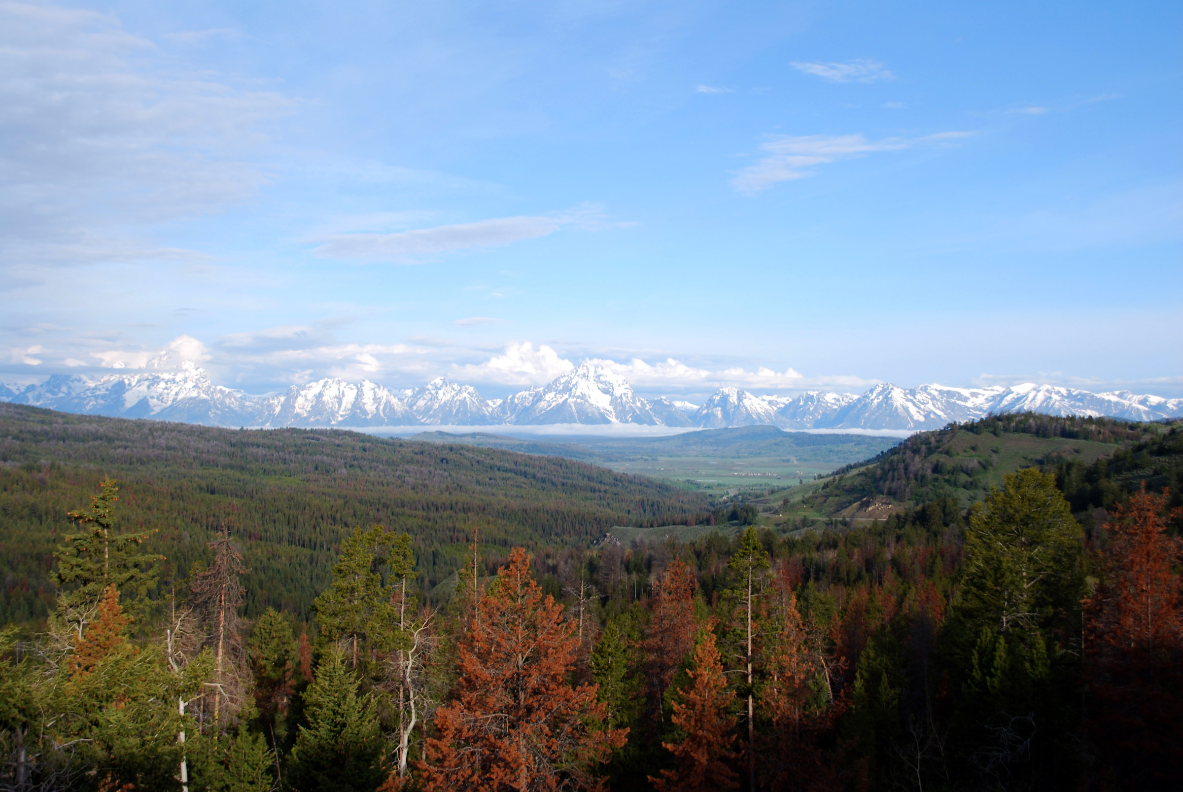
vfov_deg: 28.1
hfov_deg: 41.1
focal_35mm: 48
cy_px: 396
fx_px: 1579
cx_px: 592
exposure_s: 1/200
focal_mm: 32
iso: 100
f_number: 7.1
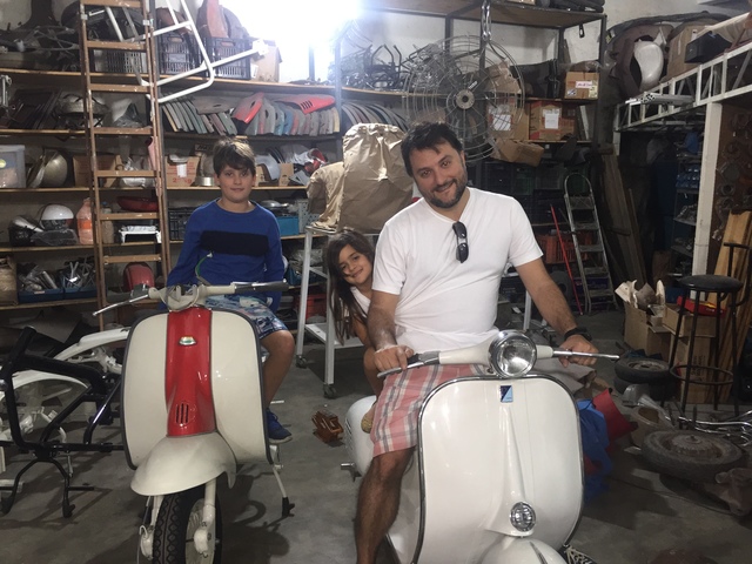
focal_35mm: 29
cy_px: 282
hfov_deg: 61.7
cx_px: 376
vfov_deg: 48.2
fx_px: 630
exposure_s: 1/30
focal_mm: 4.15
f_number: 2.2
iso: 160
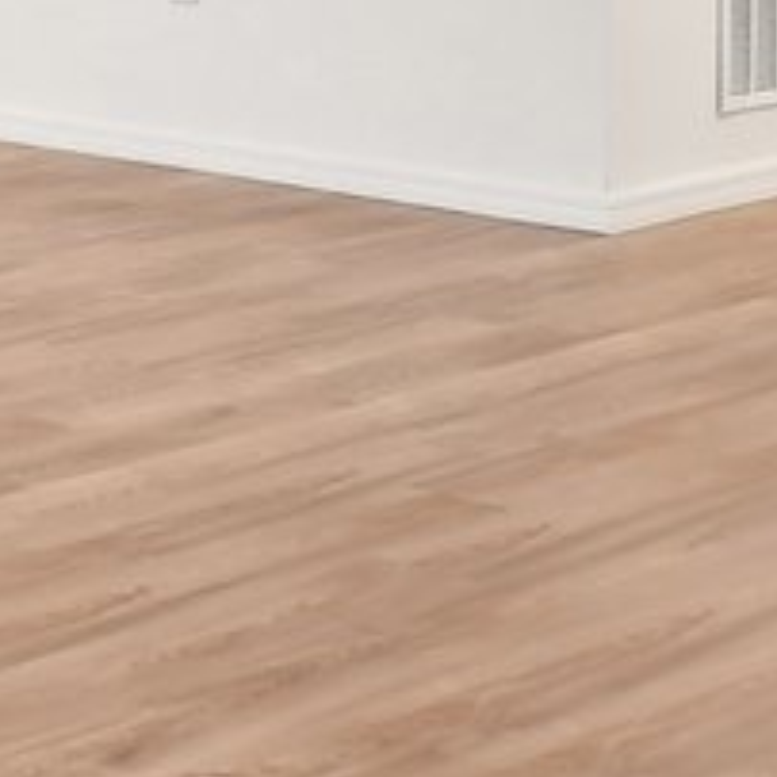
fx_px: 3047
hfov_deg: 13.4
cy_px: -283
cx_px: -505
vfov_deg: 13.9
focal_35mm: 120
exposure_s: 1/8
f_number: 8
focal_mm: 14
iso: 400
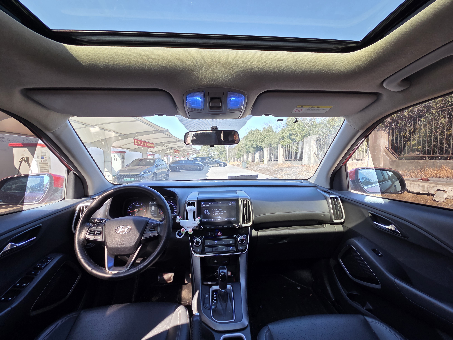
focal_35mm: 13
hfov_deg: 106.2
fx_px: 170
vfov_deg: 89.9
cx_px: 226
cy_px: 170
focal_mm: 2.2
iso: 50
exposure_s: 1/117
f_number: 2.2
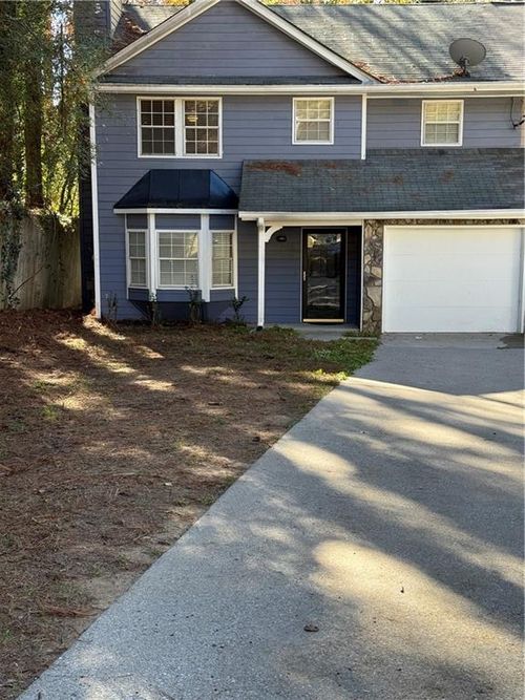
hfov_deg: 30.3
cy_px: 350
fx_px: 971
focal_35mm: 48
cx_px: 262
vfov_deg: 39.7
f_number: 1.78
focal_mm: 6.76
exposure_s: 1/450
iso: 64
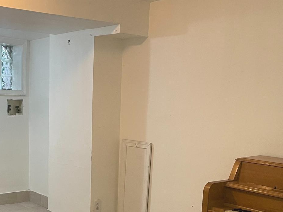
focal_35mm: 57
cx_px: 69
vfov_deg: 25.1
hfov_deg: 33.1
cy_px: 178
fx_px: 466
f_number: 1.6
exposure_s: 1/60
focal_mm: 4.2
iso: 400
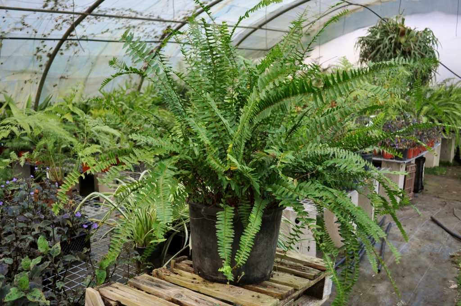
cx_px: 230
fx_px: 460
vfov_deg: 36.8
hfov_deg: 53.2
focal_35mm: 36
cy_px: 153
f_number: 4
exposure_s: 1/60
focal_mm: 24
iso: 450
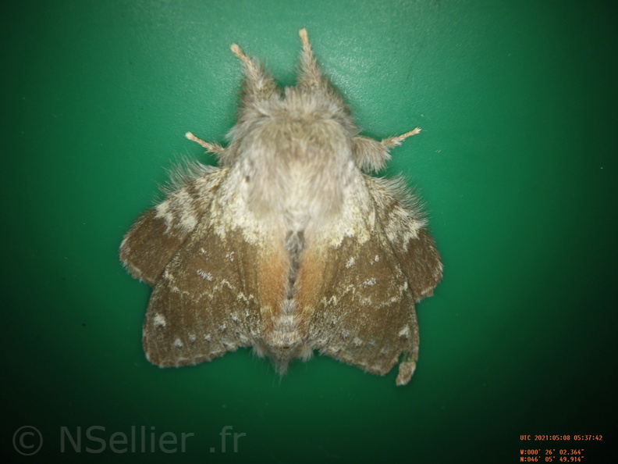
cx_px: 309
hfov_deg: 54.0
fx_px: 607
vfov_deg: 41.8
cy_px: 232
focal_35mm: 34
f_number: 4.6
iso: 125
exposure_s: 1/320
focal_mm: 6.1
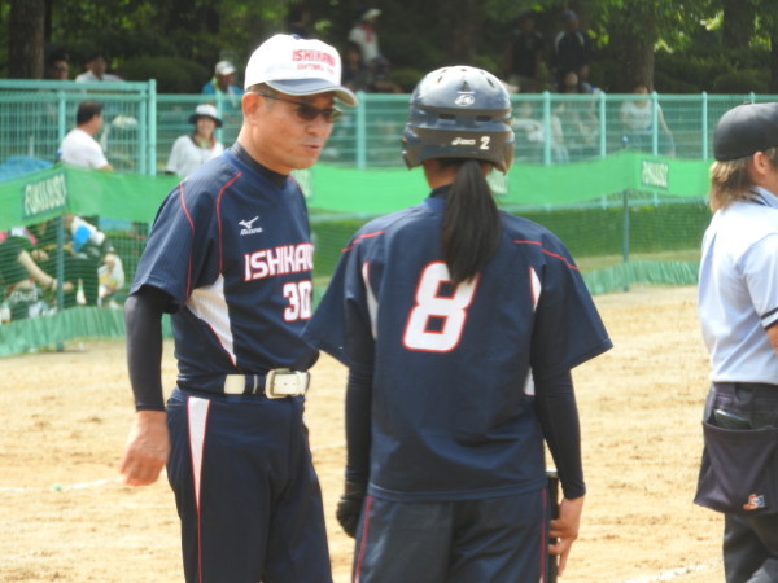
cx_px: 389
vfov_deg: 4.5
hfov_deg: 6.0
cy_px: 292
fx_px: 7417
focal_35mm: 330
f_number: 5.5
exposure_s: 1/125
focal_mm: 59.1
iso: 110
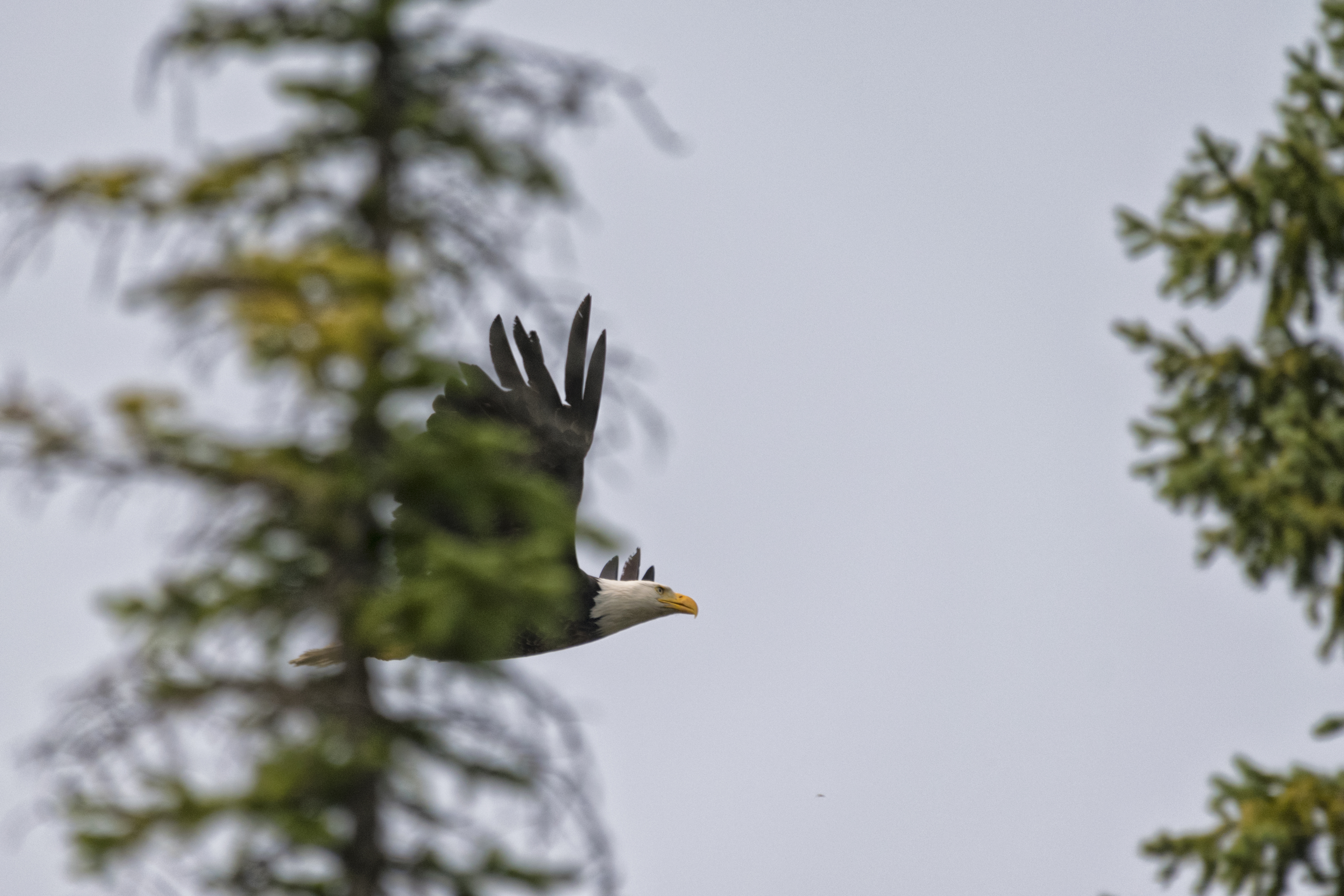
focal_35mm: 450
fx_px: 16799
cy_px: 448
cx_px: 672
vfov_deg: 3.1
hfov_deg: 4.6
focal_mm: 300
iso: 400
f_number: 7.1
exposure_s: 1/2000
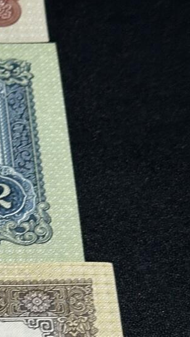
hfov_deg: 6.9
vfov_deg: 12.3
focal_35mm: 172
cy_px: 381
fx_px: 1539
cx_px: -154
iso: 80
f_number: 1.78
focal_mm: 6.86
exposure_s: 1/50
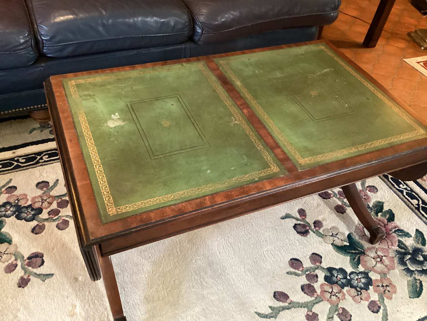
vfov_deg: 45.4
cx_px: 214
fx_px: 382
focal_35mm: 31
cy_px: 160
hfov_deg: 58.3
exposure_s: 1/30
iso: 640
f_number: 2.4
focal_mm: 3.3
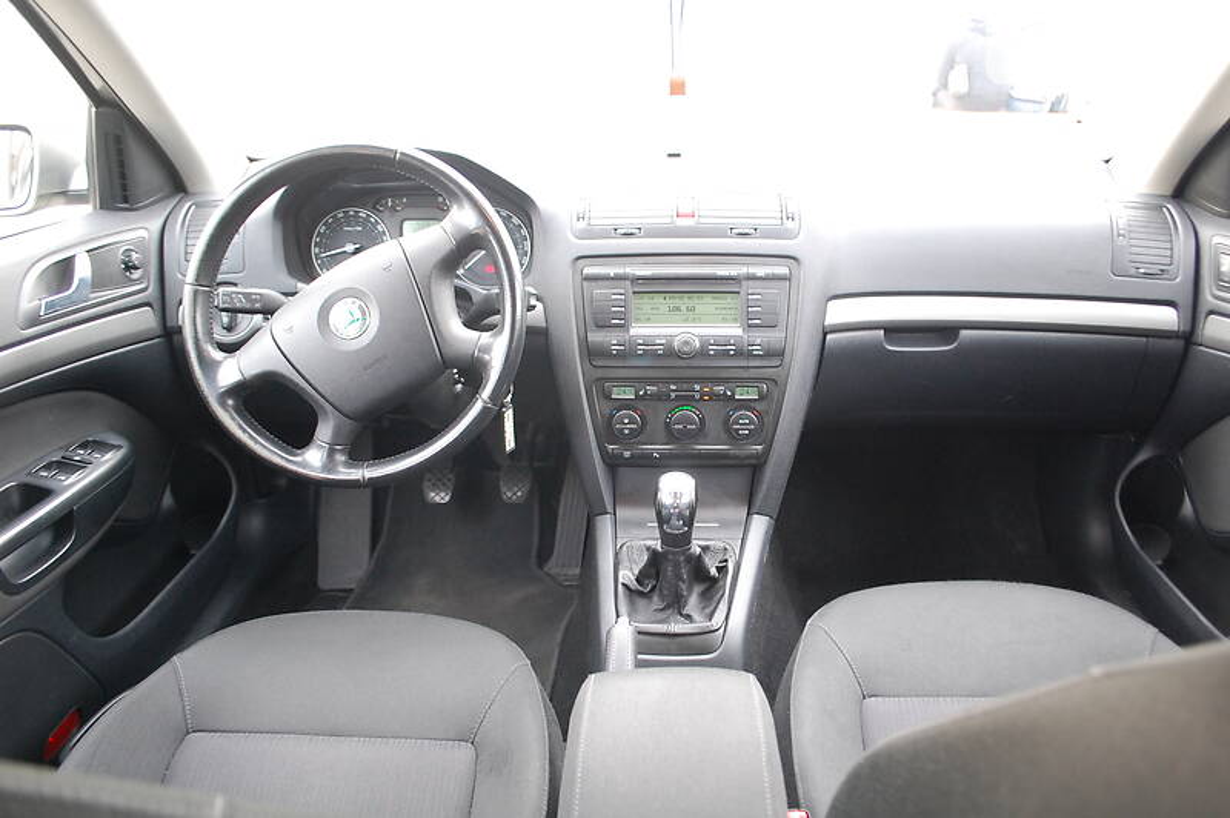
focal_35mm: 27
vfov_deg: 47.9
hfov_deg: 67.4
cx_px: 615
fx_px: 922
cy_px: 409
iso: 640
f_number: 3.5
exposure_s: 1/30
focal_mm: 18
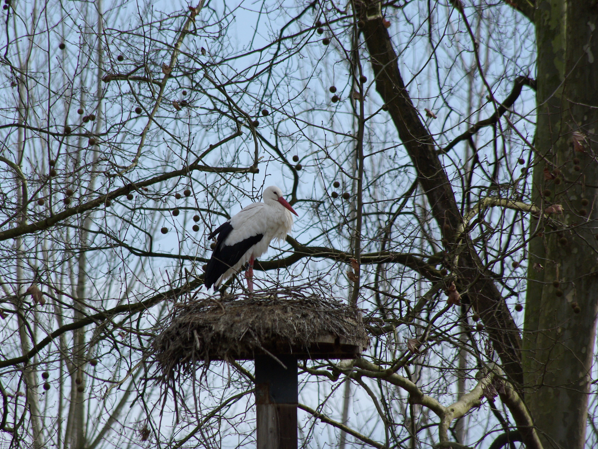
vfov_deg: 3.0
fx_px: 8586
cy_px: 229
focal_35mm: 497
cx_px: 261
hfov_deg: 4.0
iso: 400
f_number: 9.5
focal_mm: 300
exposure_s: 1/1000
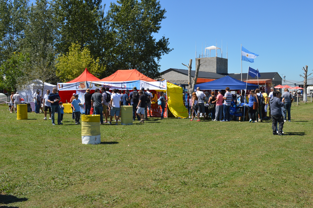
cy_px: 104
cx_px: 156
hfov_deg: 53.2
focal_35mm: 36
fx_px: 313
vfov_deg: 36.8
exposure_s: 1/250
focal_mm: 24
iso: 100
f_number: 8
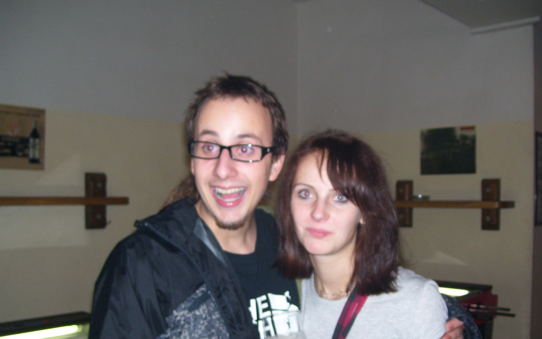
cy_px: 192
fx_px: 591
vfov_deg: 32.0
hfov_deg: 49.3
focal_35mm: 40
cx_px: 267
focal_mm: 6
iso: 125
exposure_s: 1/60
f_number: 2.7
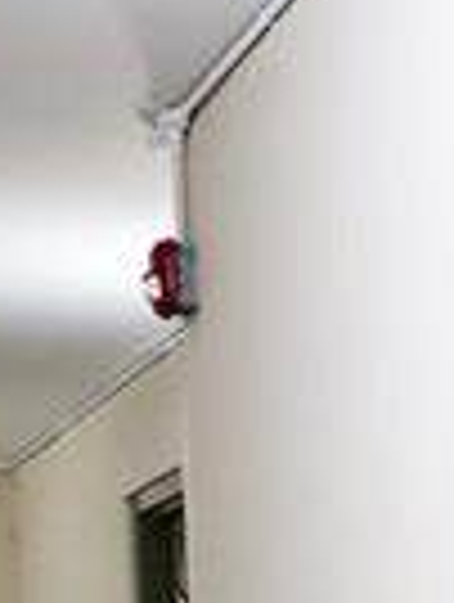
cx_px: 1232
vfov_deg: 12.6
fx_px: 2545
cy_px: 972
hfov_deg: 8.8
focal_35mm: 146
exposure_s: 1/125
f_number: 2.8
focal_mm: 17
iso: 3200
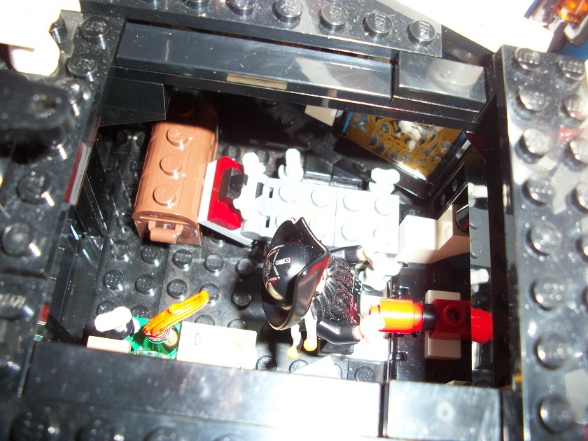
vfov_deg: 40.7
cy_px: 220
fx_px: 595
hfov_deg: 52.6
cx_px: 294
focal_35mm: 35
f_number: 3.1
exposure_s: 1/60
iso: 80
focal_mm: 6.3
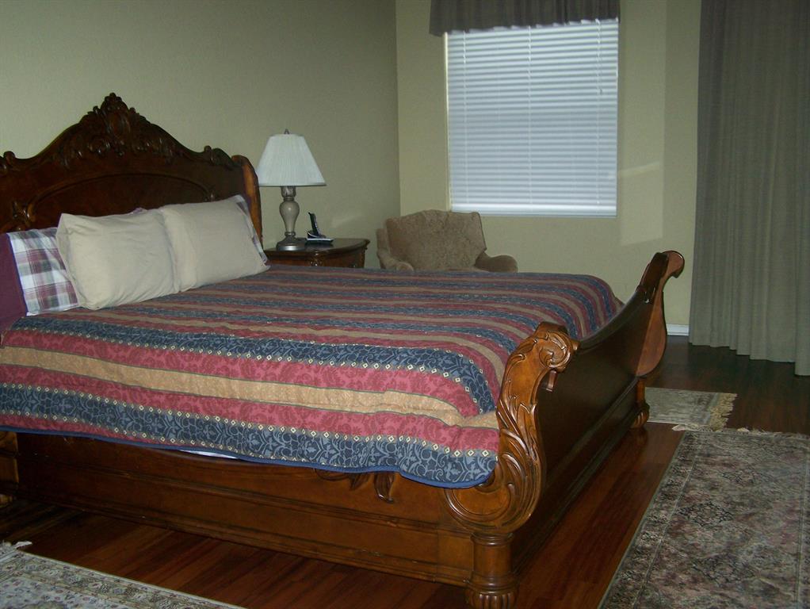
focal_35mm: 38
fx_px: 890
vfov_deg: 37.8
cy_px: 304
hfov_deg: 48.9
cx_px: 405
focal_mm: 6.3
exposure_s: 1/60
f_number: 2.8
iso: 160
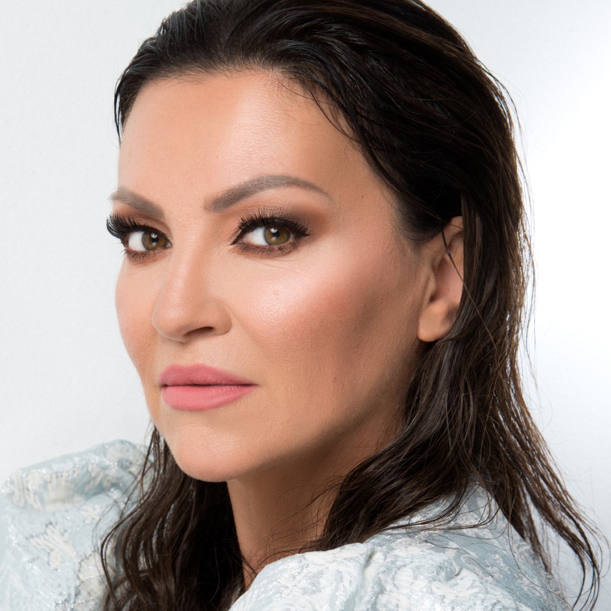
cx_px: 306
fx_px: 2097
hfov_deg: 16.6
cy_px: 387
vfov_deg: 16.6
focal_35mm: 105
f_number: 13
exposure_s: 1/160
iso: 100
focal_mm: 82
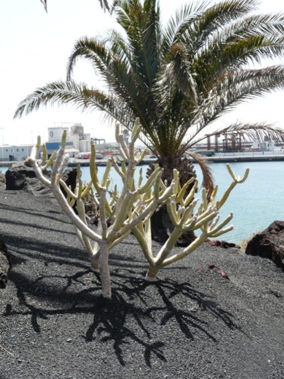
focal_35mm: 40
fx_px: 438
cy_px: 190
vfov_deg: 46.8
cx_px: 142
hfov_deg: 35.9
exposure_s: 1/200
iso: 100
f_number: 5
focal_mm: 6.5
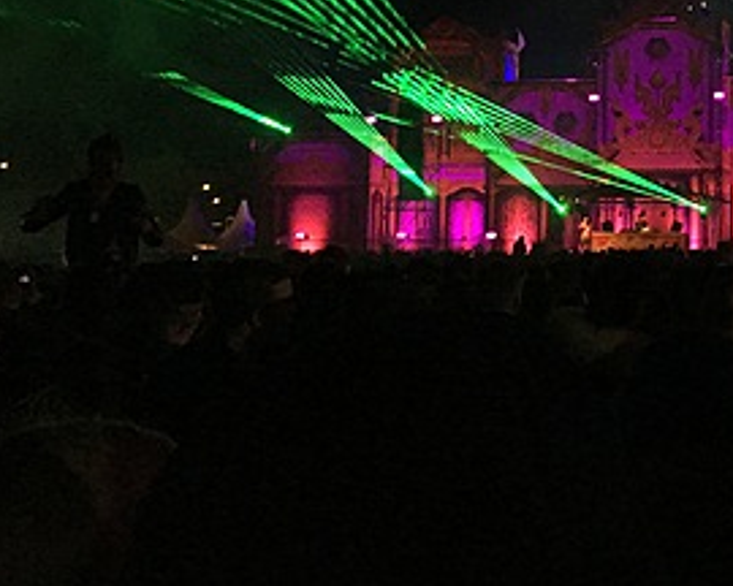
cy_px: 136
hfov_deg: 27.2
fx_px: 1453
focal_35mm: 67
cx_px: 679
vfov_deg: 22.6
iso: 200
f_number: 2.2
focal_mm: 4.15
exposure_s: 1/20
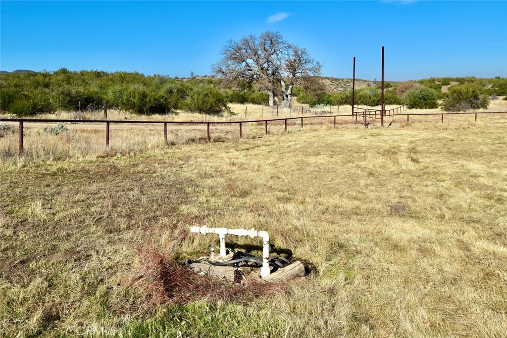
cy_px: 169
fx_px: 423
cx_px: 254
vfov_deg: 43.6
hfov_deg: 61.9
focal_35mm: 30
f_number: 11
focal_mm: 20
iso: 280
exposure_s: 1/500
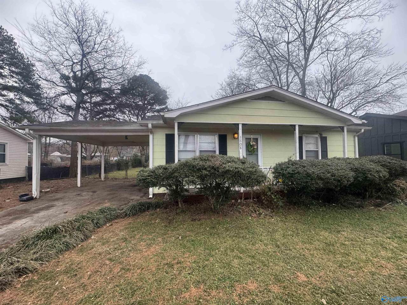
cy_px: 152
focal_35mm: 14
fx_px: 165
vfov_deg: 85.7
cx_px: 204
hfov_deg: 102.1
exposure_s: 1/99
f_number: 2.2
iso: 125
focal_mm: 2.22
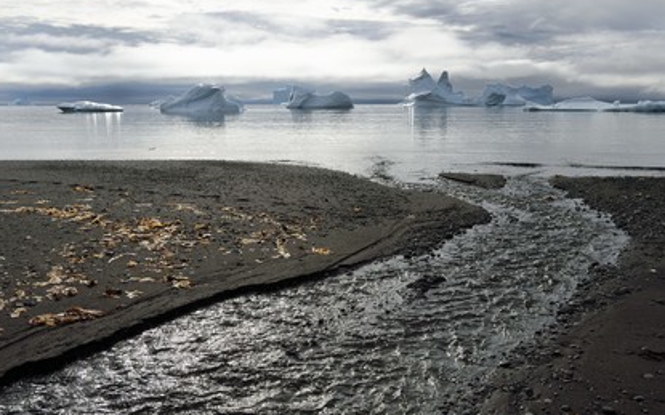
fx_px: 598
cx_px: 332
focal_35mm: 33
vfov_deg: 38.3
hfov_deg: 58.2
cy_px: 200
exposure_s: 1/320
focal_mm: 32
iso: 200
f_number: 18
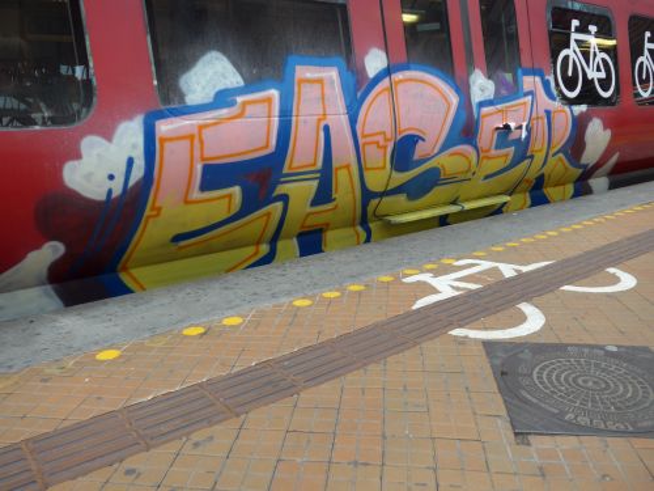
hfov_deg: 61.7
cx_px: 327
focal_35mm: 29
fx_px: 548
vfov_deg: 48.2
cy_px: 246
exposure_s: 1/80
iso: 80
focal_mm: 6
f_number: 2
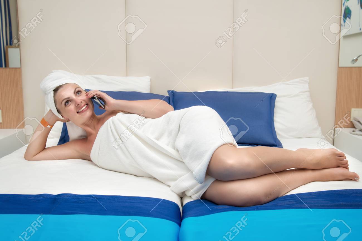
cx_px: 181
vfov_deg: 36.9
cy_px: 120
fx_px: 362
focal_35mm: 36
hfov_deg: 53.1
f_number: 5.6
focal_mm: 36
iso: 200
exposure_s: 1/160
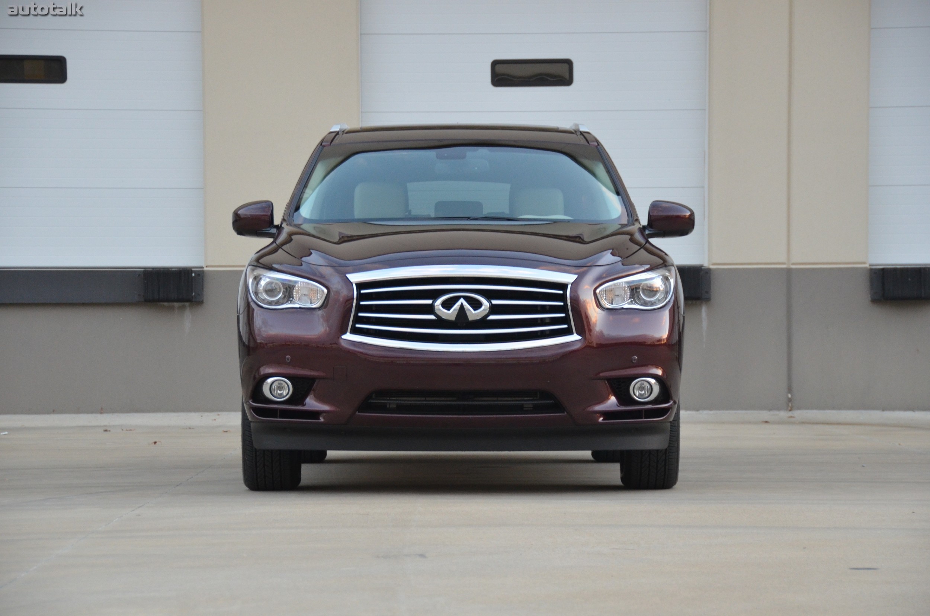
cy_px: 308
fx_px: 3094
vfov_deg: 11.4
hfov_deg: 17.1
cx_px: 465
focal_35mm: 120
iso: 1600
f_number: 5
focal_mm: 80
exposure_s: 1/160
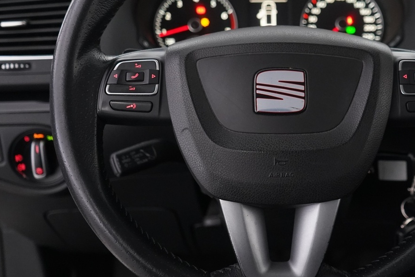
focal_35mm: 53
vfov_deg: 25.4
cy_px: 95
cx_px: 275
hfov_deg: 37.1
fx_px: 611
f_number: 3.5
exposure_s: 1/60
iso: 4000
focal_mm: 29
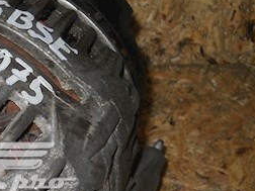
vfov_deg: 14.1
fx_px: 766
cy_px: 173
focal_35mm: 104
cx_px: -46
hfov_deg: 18.0
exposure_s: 1/30
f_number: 5.5
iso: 80
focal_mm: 6.72
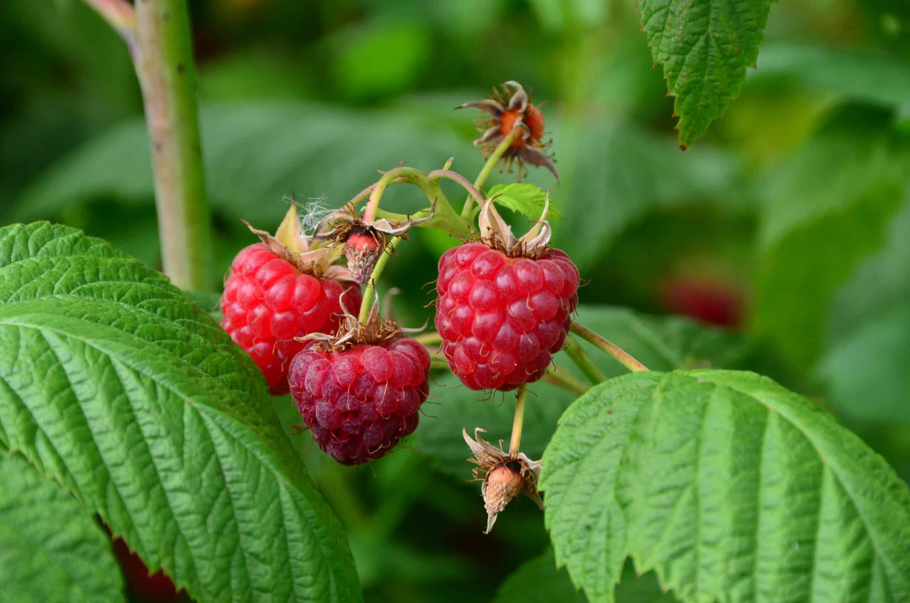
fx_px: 5676
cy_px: 302
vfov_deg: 6.1
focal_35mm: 225
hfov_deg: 9.2
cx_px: 455
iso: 400
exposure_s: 1/250
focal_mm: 150
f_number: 10
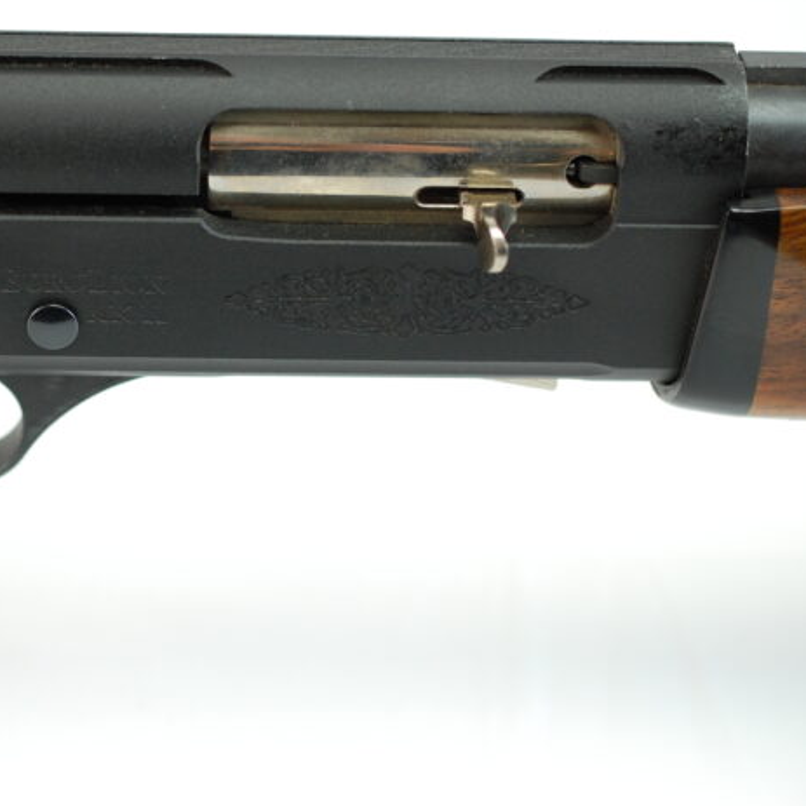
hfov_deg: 19.6
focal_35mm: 88
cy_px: 353
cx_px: 218
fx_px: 2318
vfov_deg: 19.7
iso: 400
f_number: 3.5
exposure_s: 1/50
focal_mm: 40
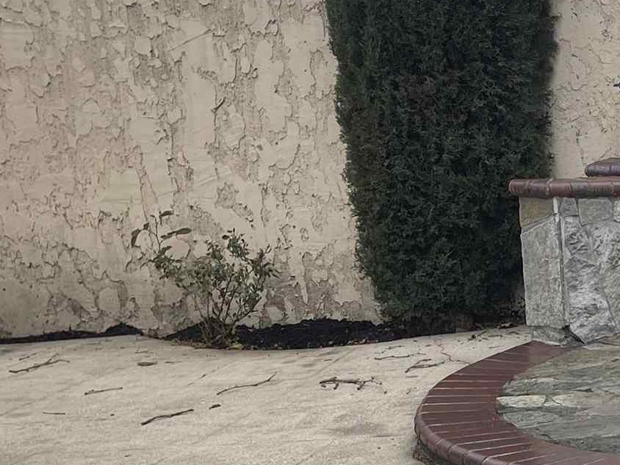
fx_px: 1630
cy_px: 392
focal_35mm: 91
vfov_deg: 16.1
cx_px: 917
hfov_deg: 19.0
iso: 32
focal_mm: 5.1
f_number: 1.6
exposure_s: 1/301
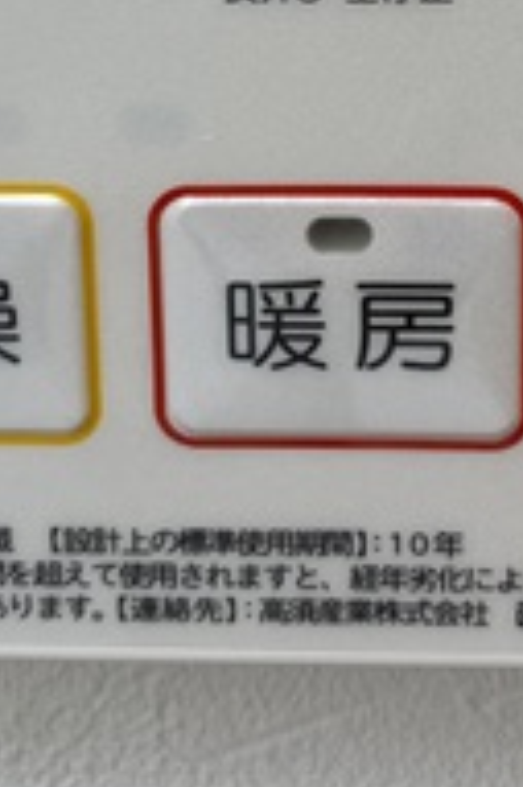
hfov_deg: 13.7
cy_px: -196
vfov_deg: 19.3
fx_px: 2161
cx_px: 420
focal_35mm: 99
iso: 50
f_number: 1.8
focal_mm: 4.25
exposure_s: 1/100
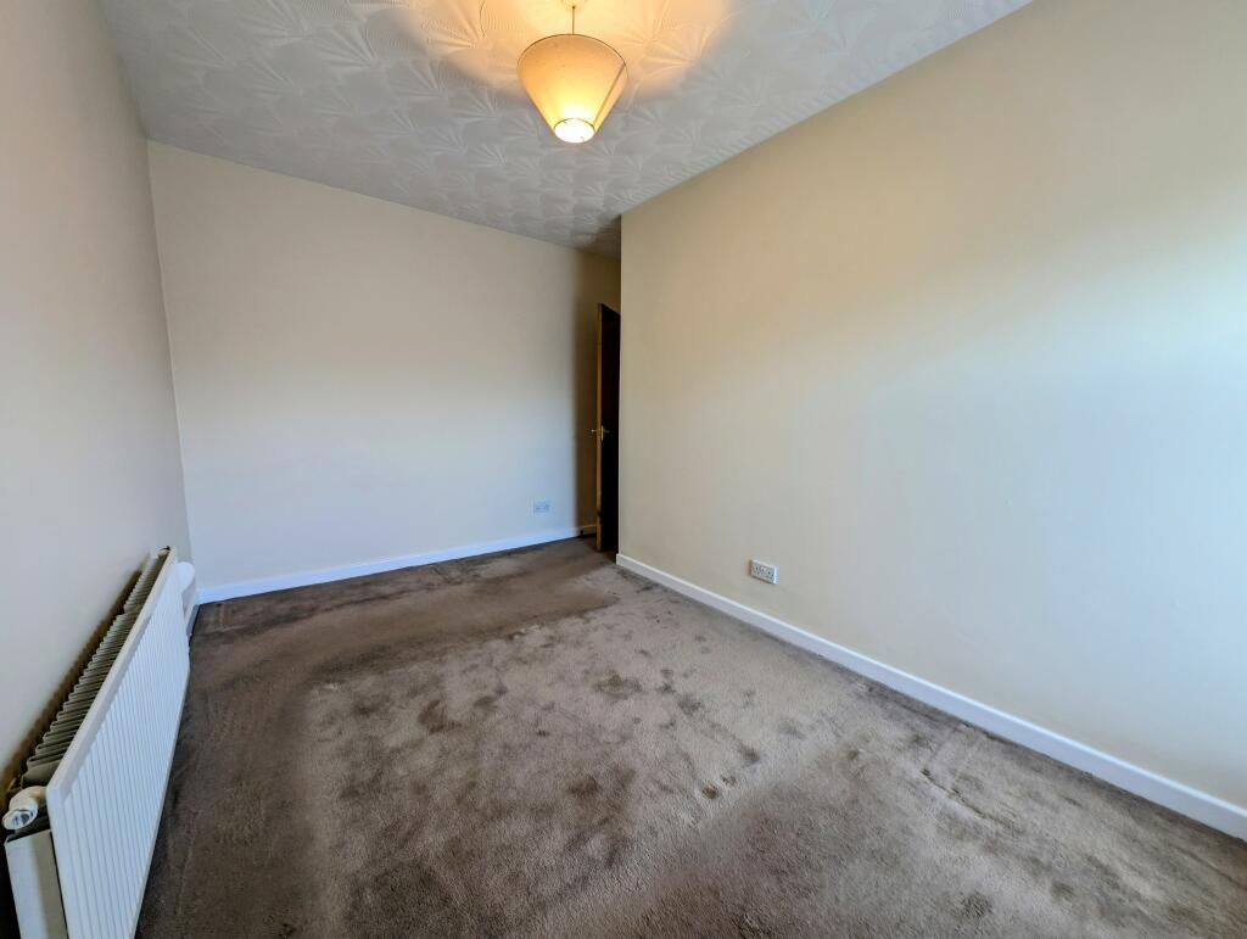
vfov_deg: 94.6
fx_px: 433
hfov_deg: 110.5
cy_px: 470
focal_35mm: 12
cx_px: 624
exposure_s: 1/100
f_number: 1.95
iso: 79
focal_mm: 2.23
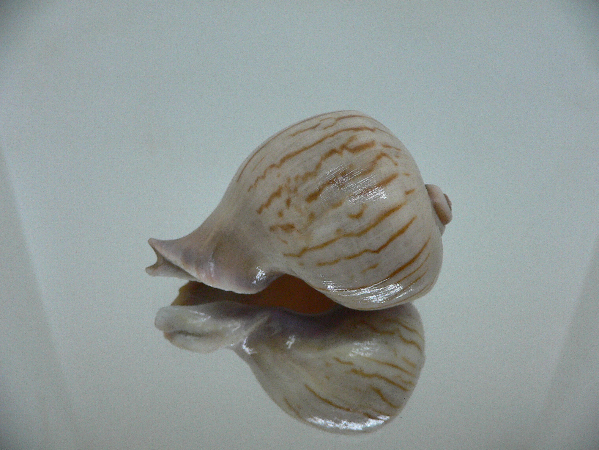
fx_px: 606
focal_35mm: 35
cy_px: 225
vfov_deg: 40.7
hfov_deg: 52.6
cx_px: 300
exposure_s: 1/60
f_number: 2.8
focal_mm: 4.6
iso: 200
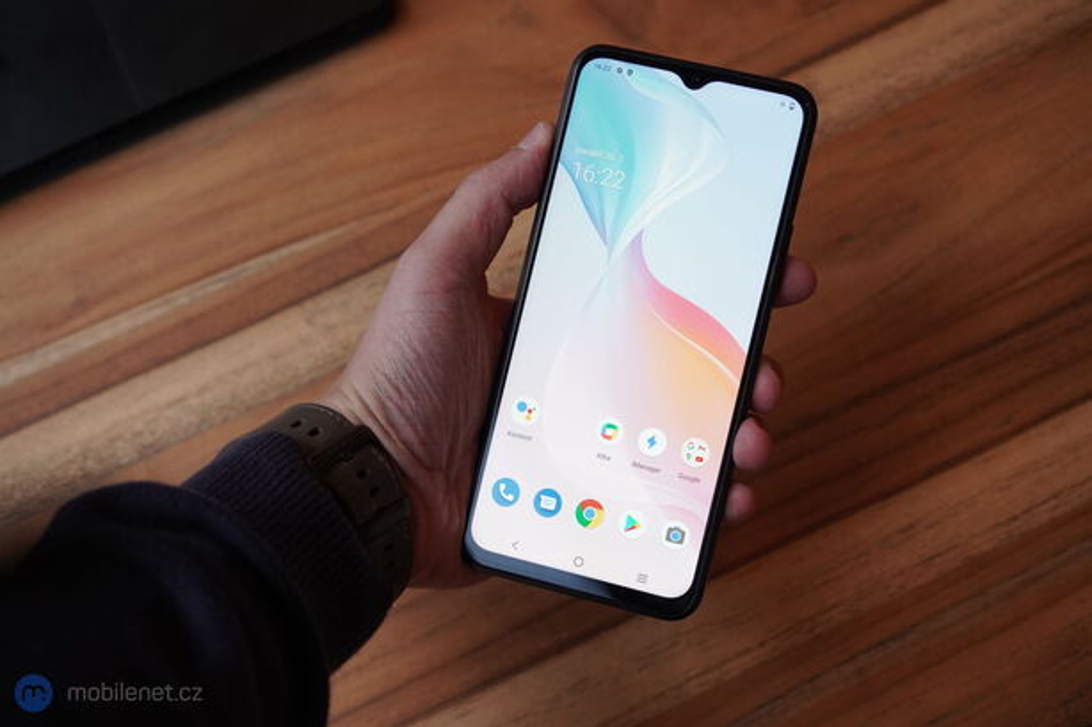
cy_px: 364
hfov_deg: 36.3
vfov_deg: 24.6
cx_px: 546
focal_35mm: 55
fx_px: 1668
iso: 2500
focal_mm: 55
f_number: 5.6
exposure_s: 1/160
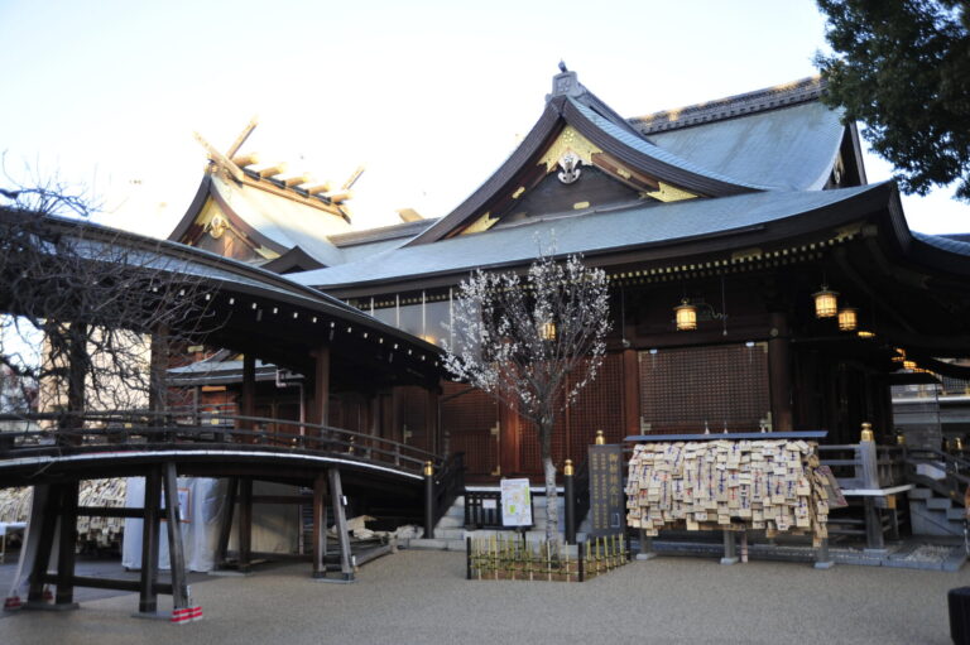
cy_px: 322
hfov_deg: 54.5
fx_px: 942
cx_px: 485
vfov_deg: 37.8
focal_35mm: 35
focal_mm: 35
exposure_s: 1/200
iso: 360
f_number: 4.5
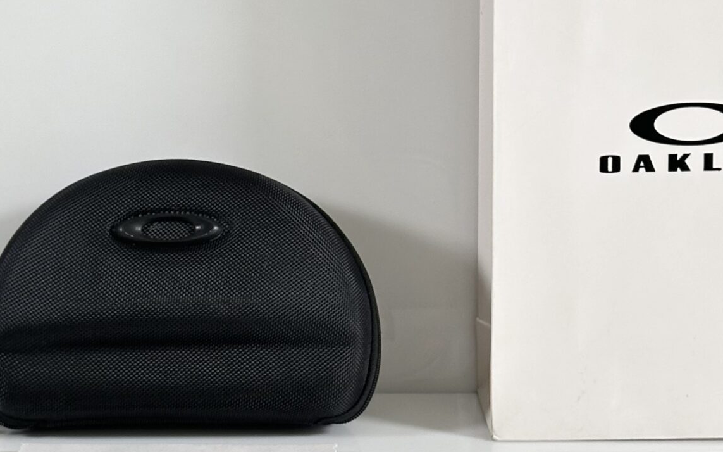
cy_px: 273
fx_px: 2246
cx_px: 212
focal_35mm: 114
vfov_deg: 11.5
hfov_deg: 18.2
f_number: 1.78
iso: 64
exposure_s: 1/100
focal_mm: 6.86
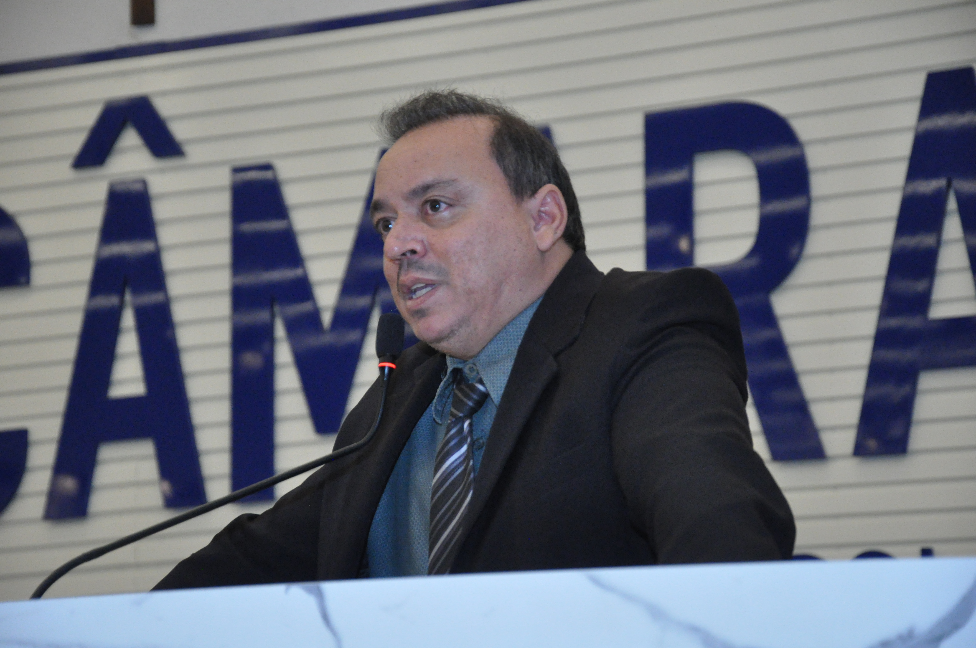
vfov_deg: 10.1
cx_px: 488
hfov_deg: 15.2
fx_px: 3656
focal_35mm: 135
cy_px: 324
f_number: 5.6
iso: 2500
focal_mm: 90
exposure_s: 1/125
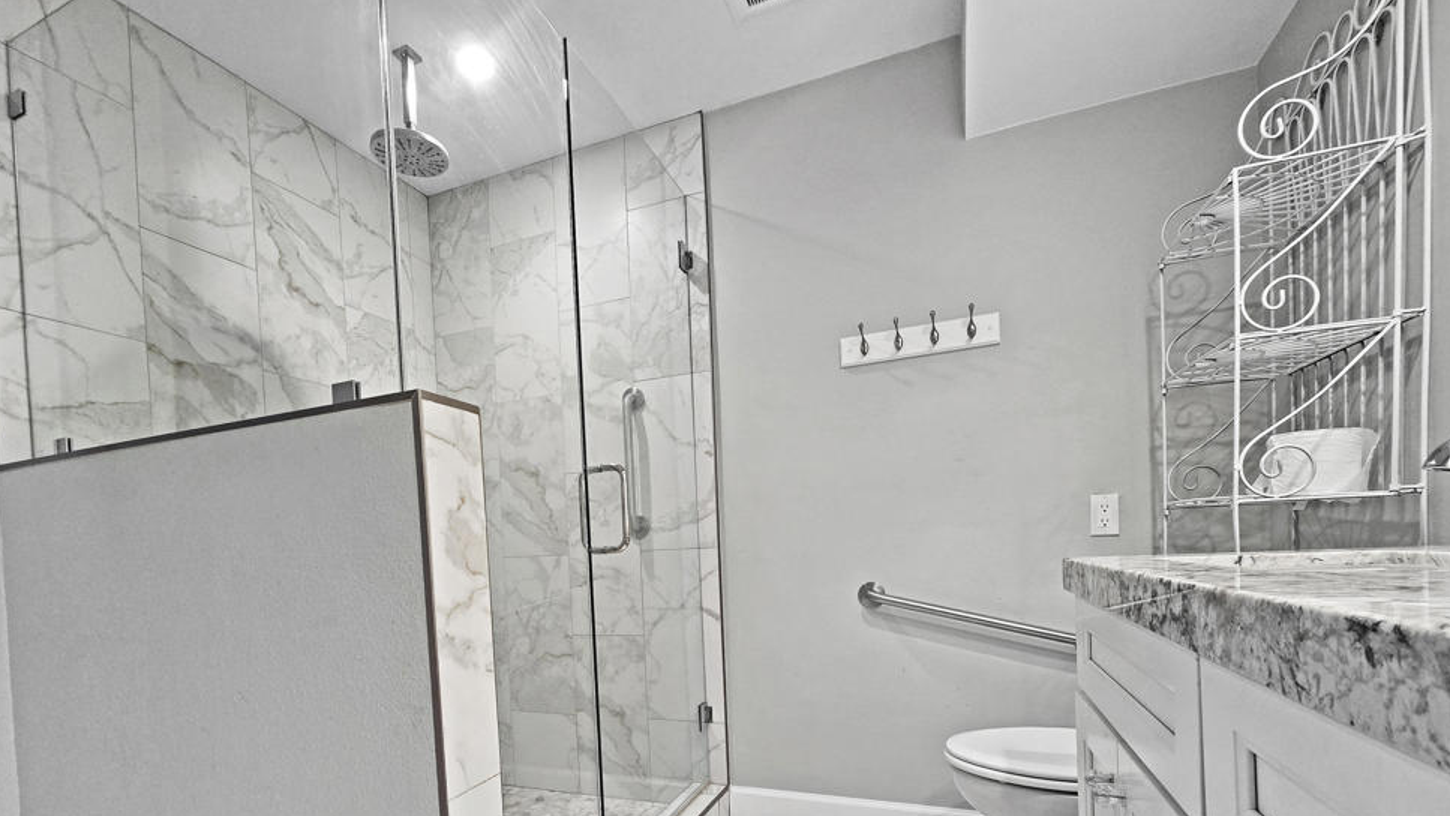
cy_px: 558
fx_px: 577
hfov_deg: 103.0
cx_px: 702
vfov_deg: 68.1
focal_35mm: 15
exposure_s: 1/60
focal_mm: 2.2
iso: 200
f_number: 2.2
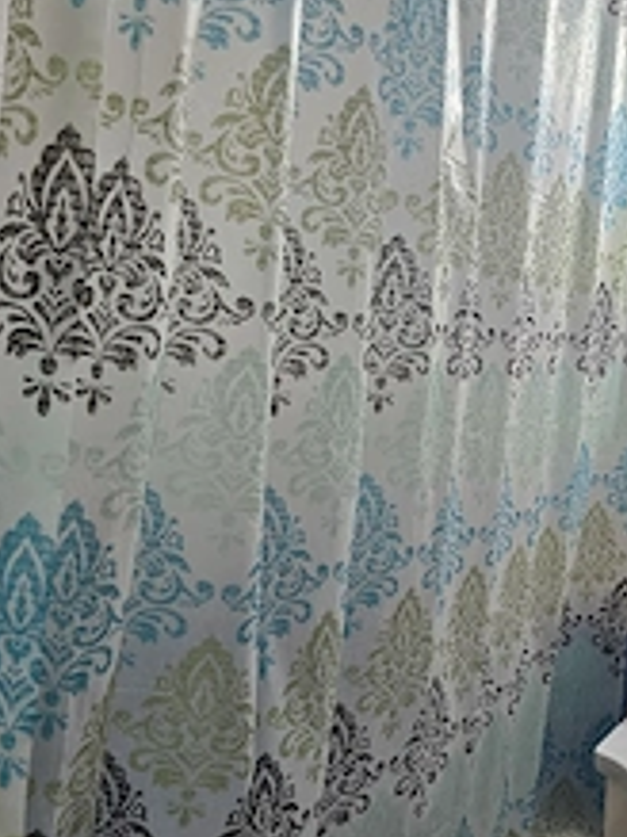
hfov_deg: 33.0
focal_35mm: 42
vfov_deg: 44.7
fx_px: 1015
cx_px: 528
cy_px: 482
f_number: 1.7
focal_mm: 6.3
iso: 160
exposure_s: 1/101
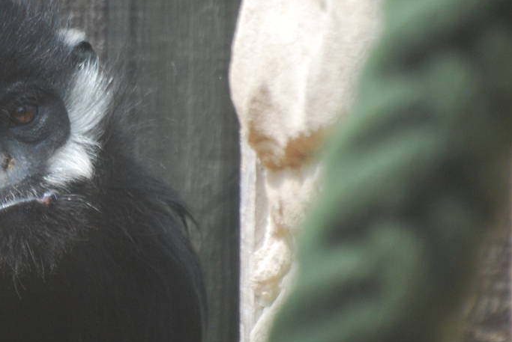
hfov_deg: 2.0
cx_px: -30
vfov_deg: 1.3
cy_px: 135
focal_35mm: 1054
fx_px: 15006
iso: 400
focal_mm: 300
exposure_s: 1/160
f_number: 5.6
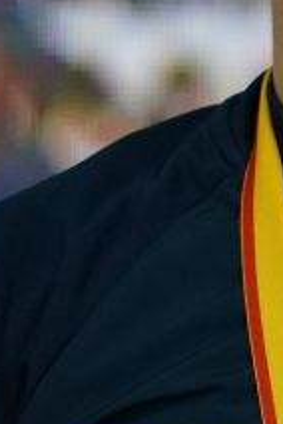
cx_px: 387
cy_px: 430
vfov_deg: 0.9
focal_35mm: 2249
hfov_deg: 0.6
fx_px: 26517
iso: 2500
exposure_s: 1/500
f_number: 2.8
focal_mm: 400
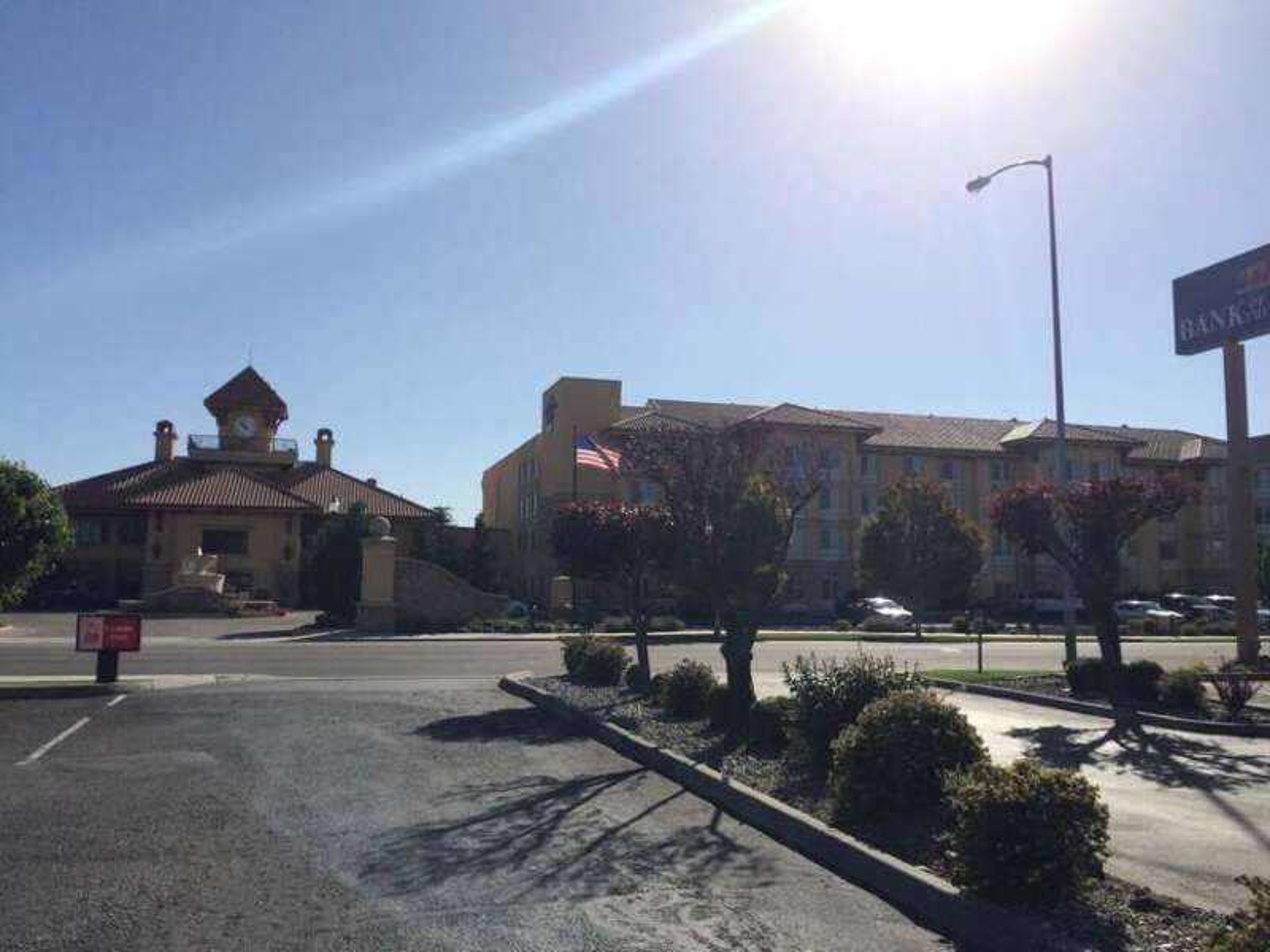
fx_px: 1064
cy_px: 476
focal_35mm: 29
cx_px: 635
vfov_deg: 48.2
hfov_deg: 61.7
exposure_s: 1/4115
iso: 32
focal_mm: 4.15
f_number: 2.2
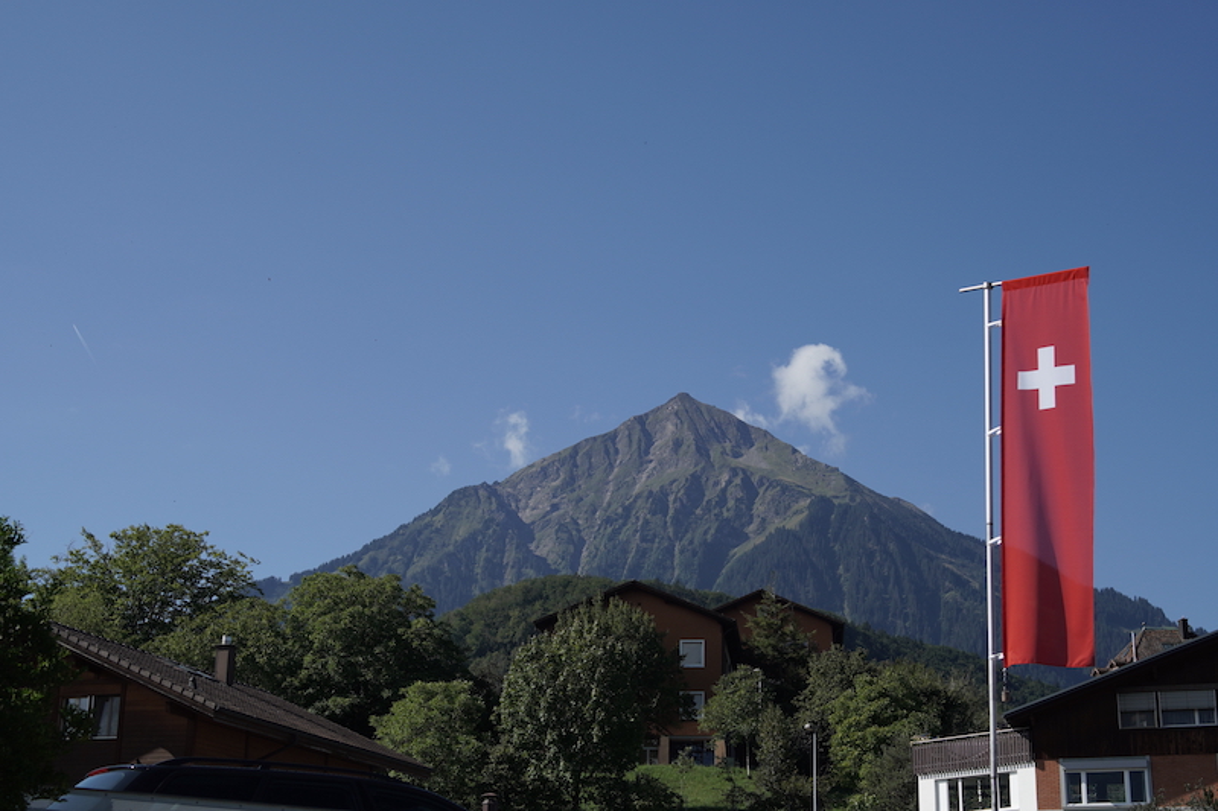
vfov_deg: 25.7
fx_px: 1776
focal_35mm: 52
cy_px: 406
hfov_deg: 37.9
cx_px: 609
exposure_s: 1/1000
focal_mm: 35
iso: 100
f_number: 4.5
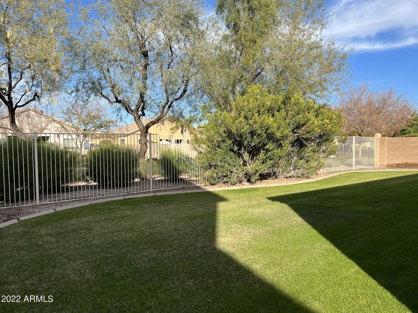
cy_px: 156
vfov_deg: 53.1
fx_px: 314
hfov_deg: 67.3
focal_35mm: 26
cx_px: 209
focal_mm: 5.7
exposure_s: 1/2994
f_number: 1.5
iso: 50
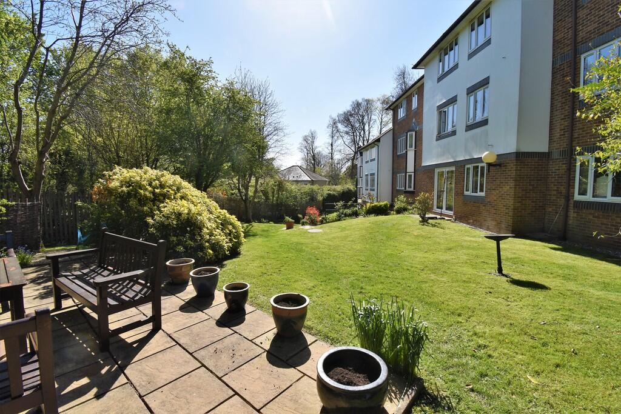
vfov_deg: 77.3
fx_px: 259
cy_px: 207
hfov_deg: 100.4
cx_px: 310
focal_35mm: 15
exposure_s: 1/200
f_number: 10
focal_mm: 10
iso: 100
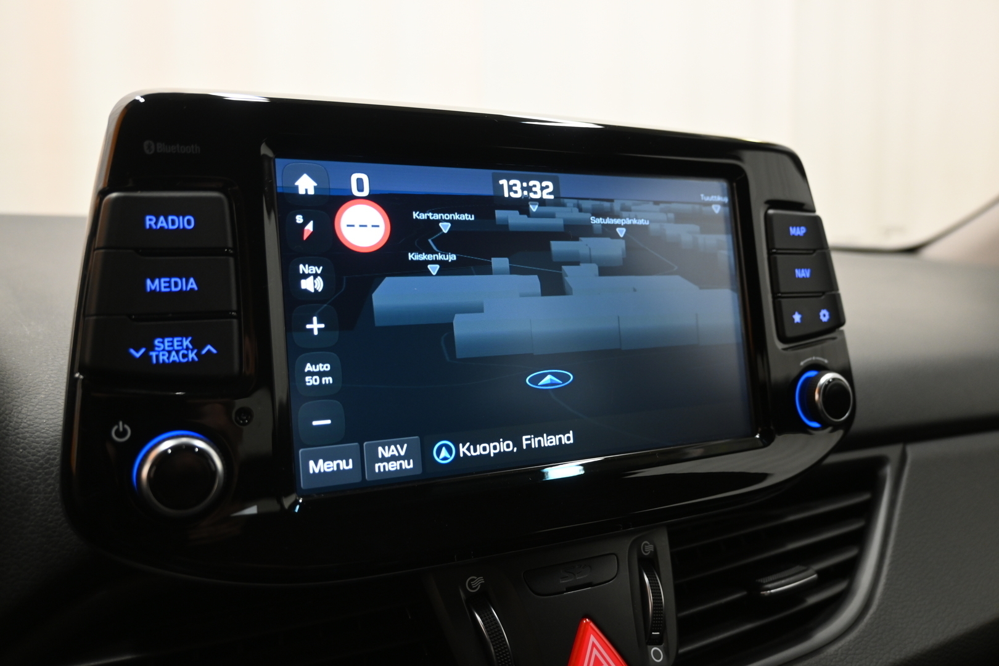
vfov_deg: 44.6
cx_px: 500
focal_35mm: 29
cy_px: 333
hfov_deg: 63.2
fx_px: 812
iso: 640
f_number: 3.8
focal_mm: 19.5
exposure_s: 1/30
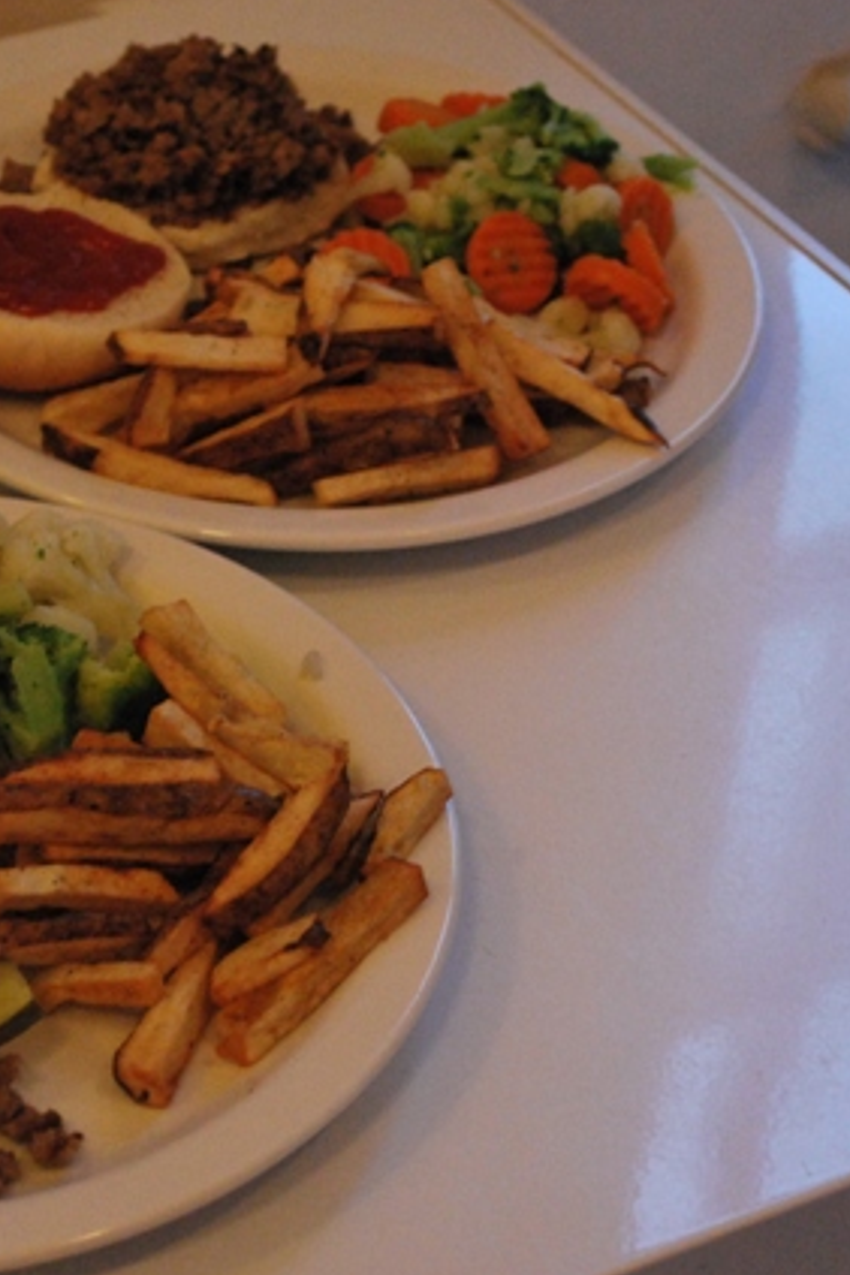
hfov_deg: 14.9
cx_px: 157
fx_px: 3223
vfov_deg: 22.4
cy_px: 641
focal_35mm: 91
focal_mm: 40
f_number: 5.3
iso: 1600
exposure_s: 1/25
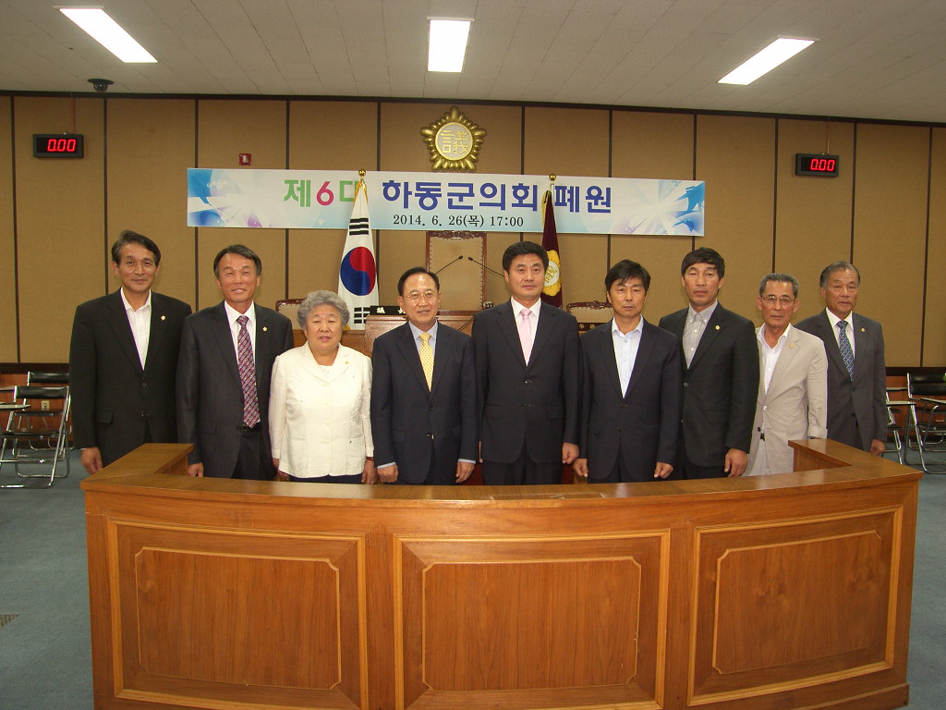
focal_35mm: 35
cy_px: 355
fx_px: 956
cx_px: 473
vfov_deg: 40.7
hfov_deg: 52.6
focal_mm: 9
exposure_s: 1/30
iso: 100
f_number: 2.2
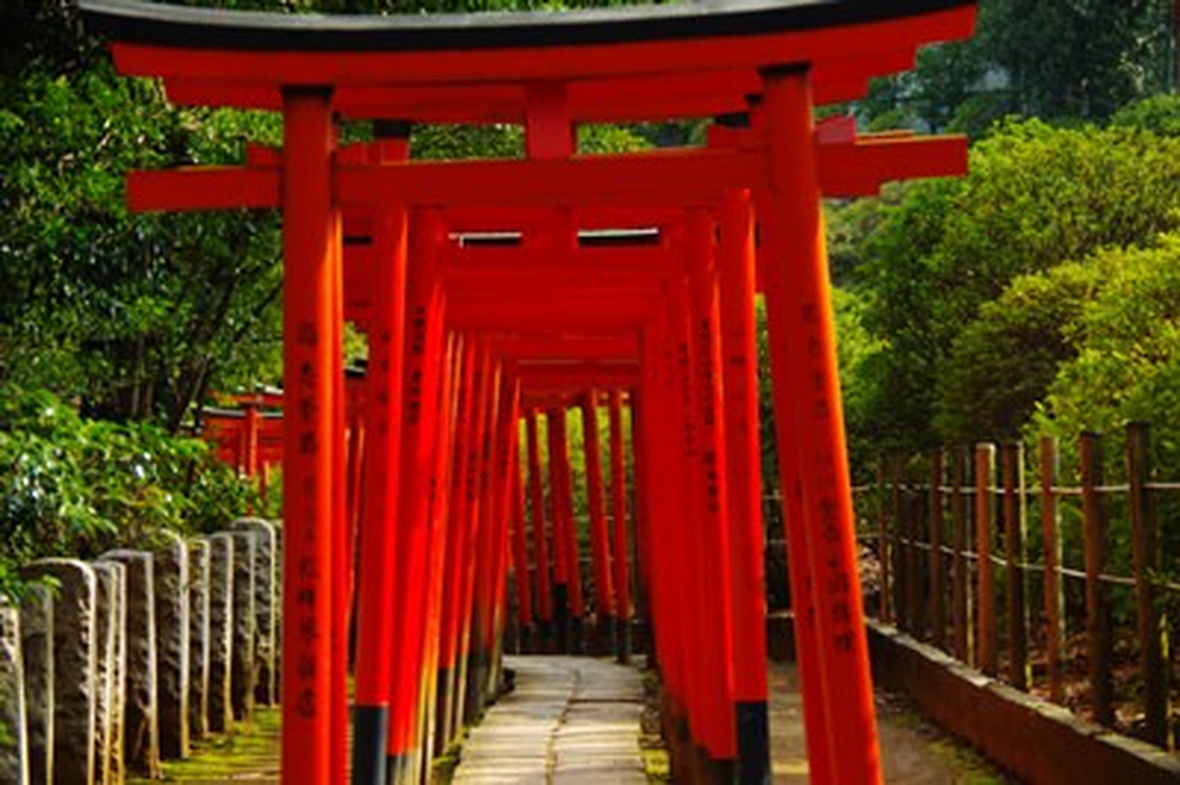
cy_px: 392
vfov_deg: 10.4
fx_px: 4323
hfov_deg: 15.5
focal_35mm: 132
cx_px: 590
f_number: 5.6
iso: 100
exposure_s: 1/125
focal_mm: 88
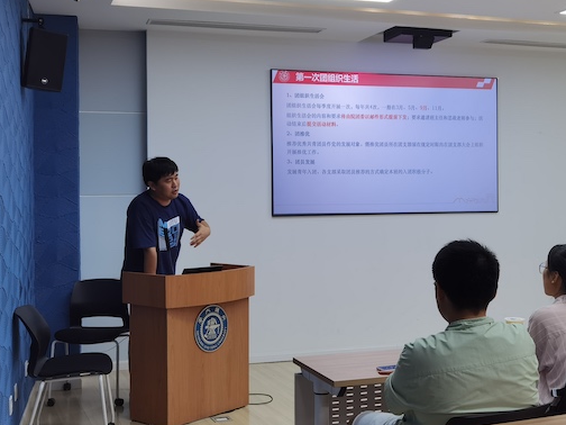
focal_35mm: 50
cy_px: 183
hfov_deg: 38.1
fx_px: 818
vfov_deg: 29.1
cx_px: 313
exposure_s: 1/100
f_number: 1.9
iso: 80
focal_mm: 6.71
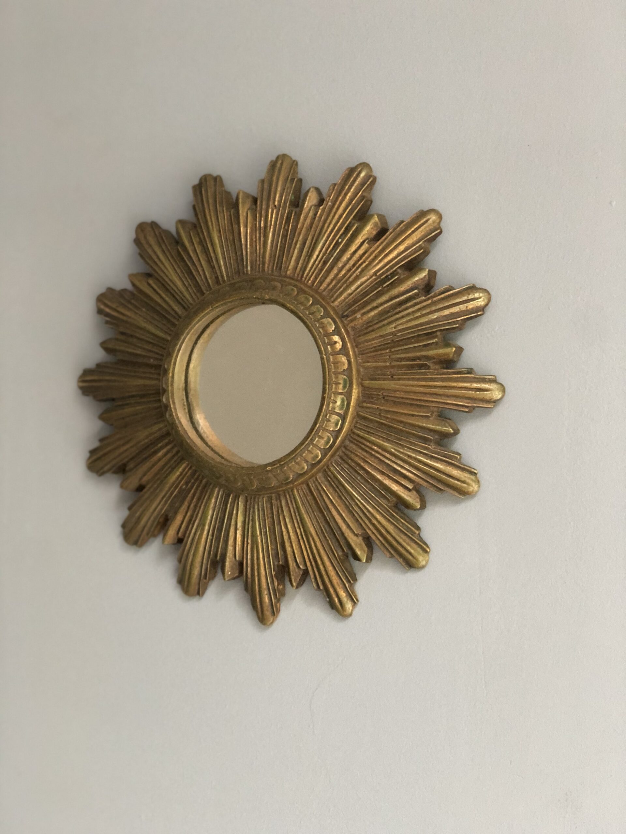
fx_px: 1254
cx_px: 313
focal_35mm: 52
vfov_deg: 36.8
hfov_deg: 28.0
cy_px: 417
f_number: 2.4
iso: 160
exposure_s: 1/13
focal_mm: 6
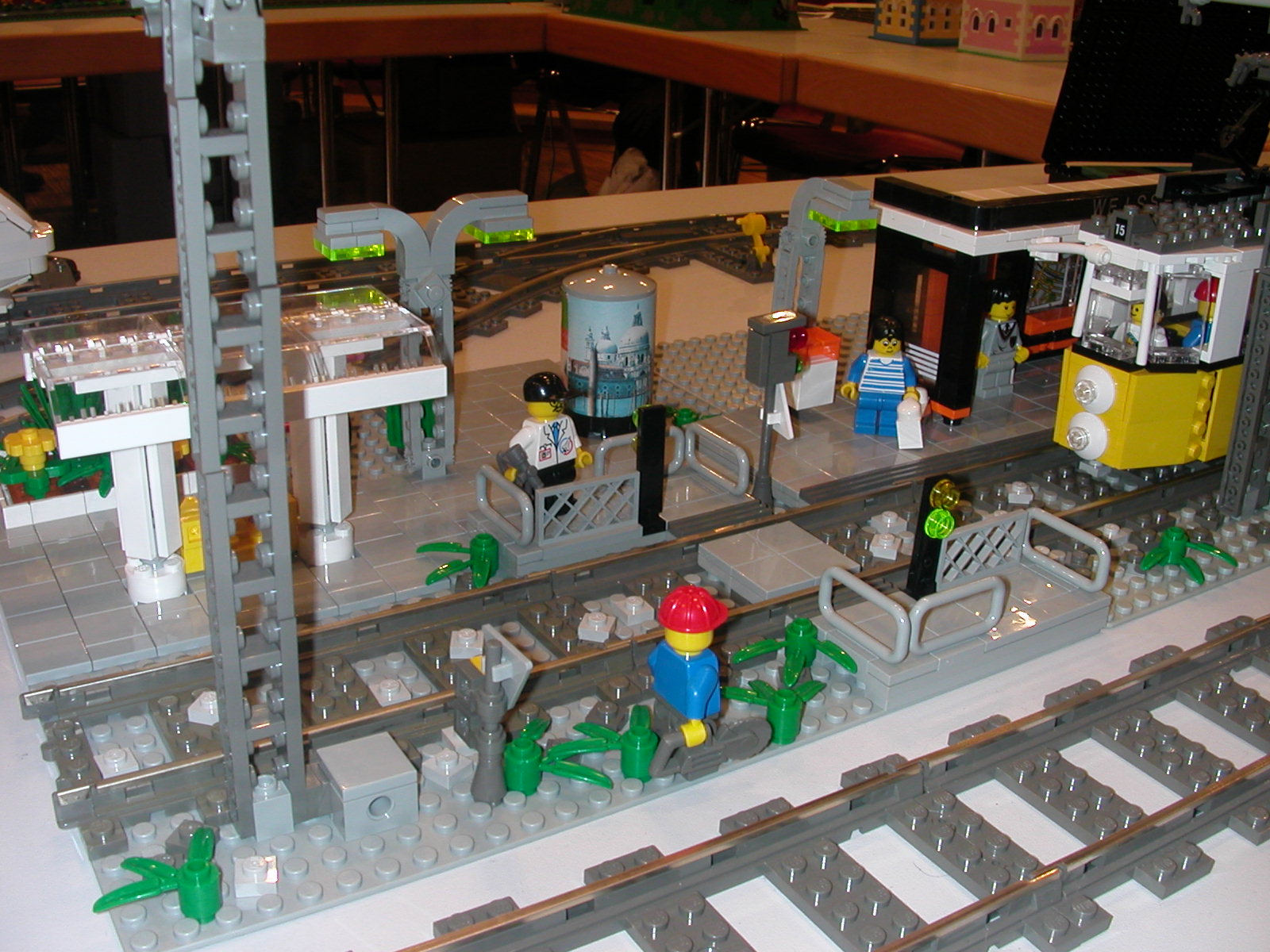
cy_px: 476
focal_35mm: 37
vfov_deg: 38.7
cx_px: 635
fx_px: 1357
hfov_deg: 50.1
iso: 100
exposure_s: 1/30
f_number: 4.5
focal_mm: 5.6
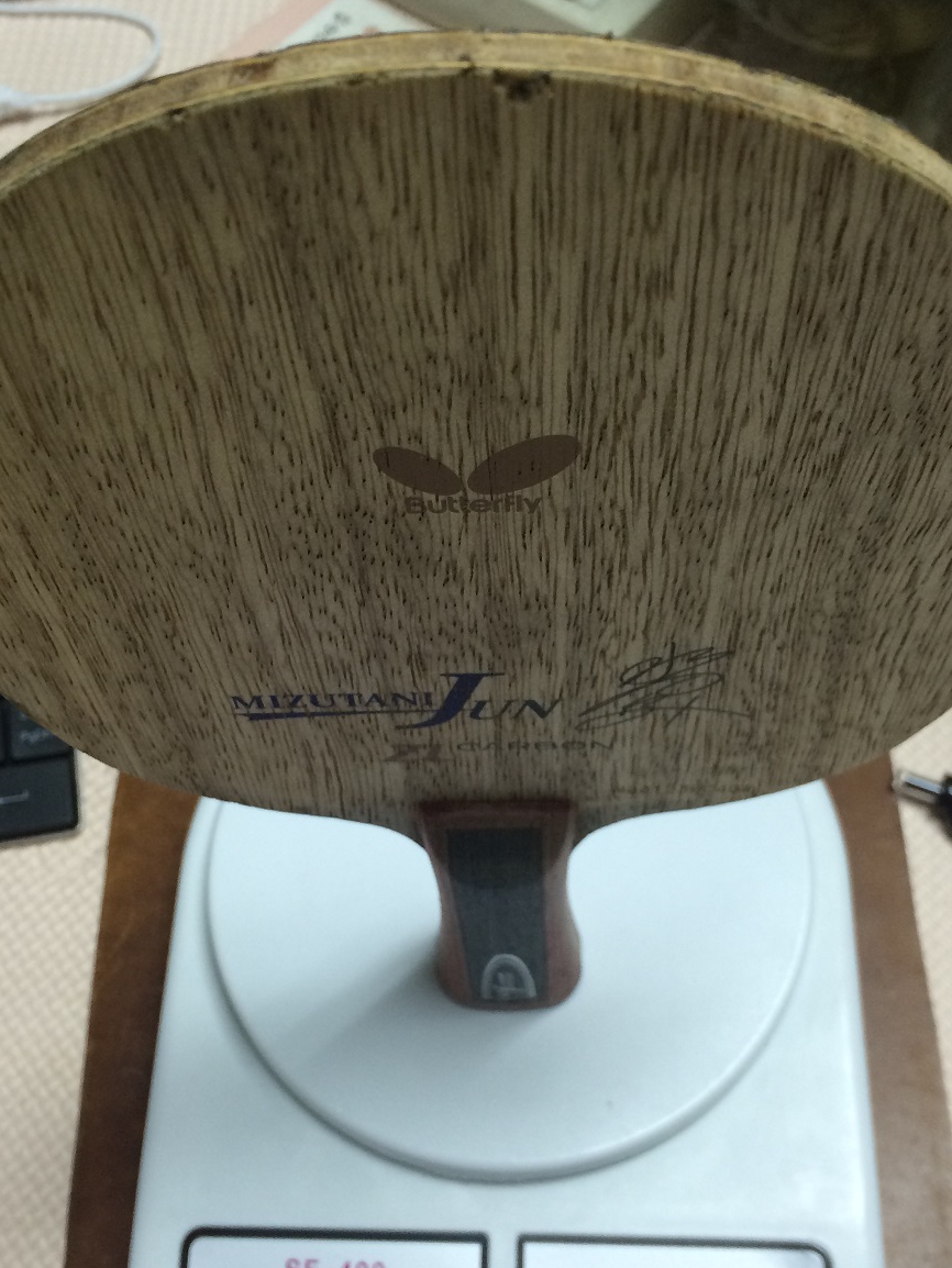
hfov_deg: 35.1
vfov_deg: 45.7
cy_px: 707
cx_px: 490
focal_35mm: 41
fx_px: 1503
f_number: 2.2
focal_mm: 4.15
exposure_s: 1/33
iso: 160
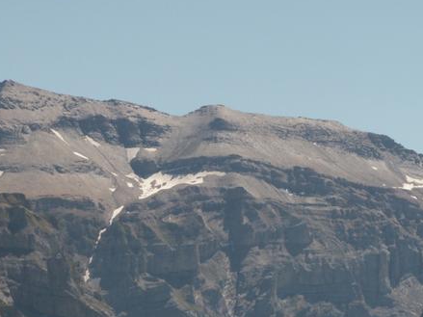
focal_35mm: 213
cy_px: 218
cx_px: 255
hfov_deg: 9.3
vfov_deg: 7.0
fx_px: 2602
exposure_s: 1/200
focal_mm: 23.84
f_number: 8
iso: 50
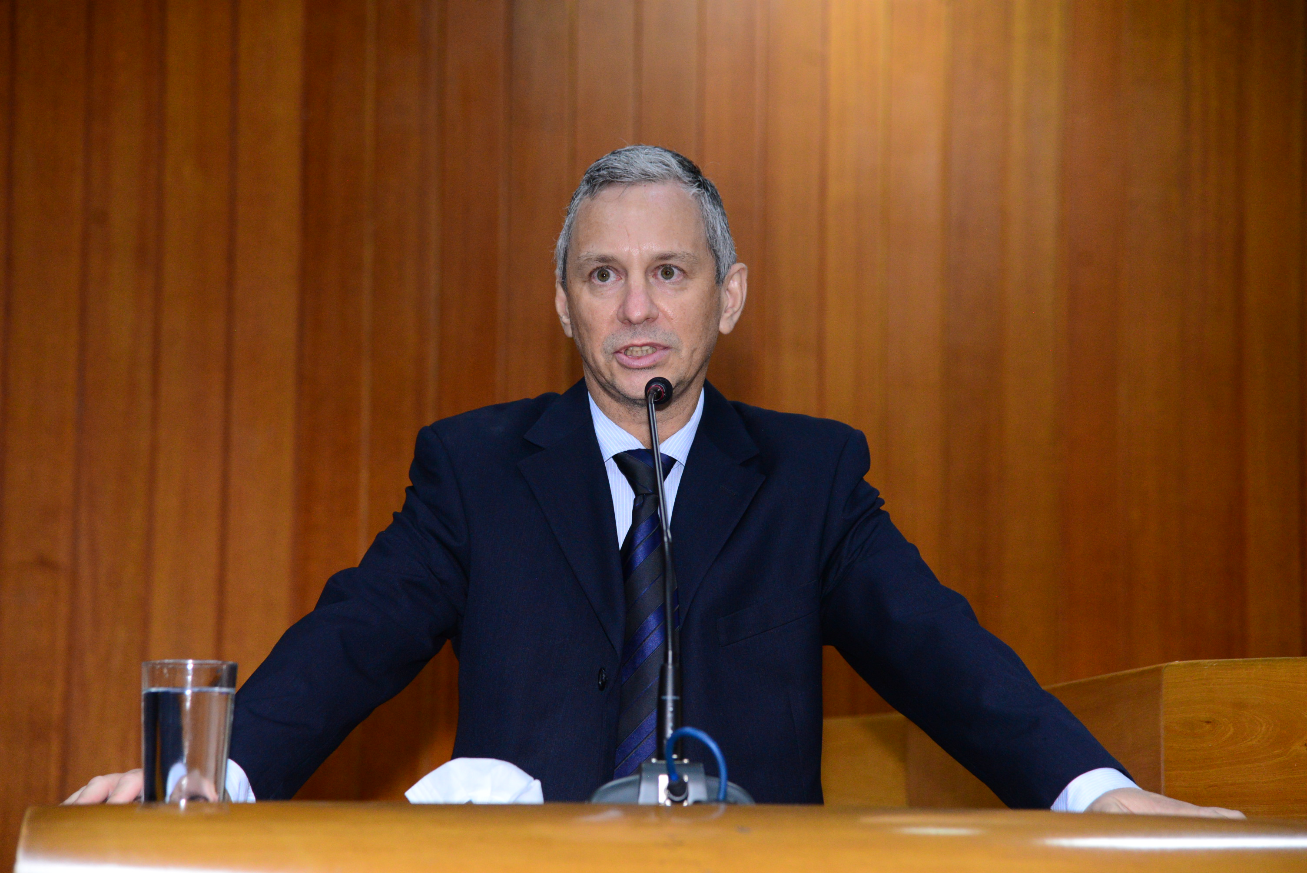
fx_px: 3995
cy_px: 436
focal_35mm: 110
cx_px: 654
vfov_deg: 12.5
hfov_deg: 18.6
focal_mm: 110
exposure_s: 1/125
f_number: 4.5
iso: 3200
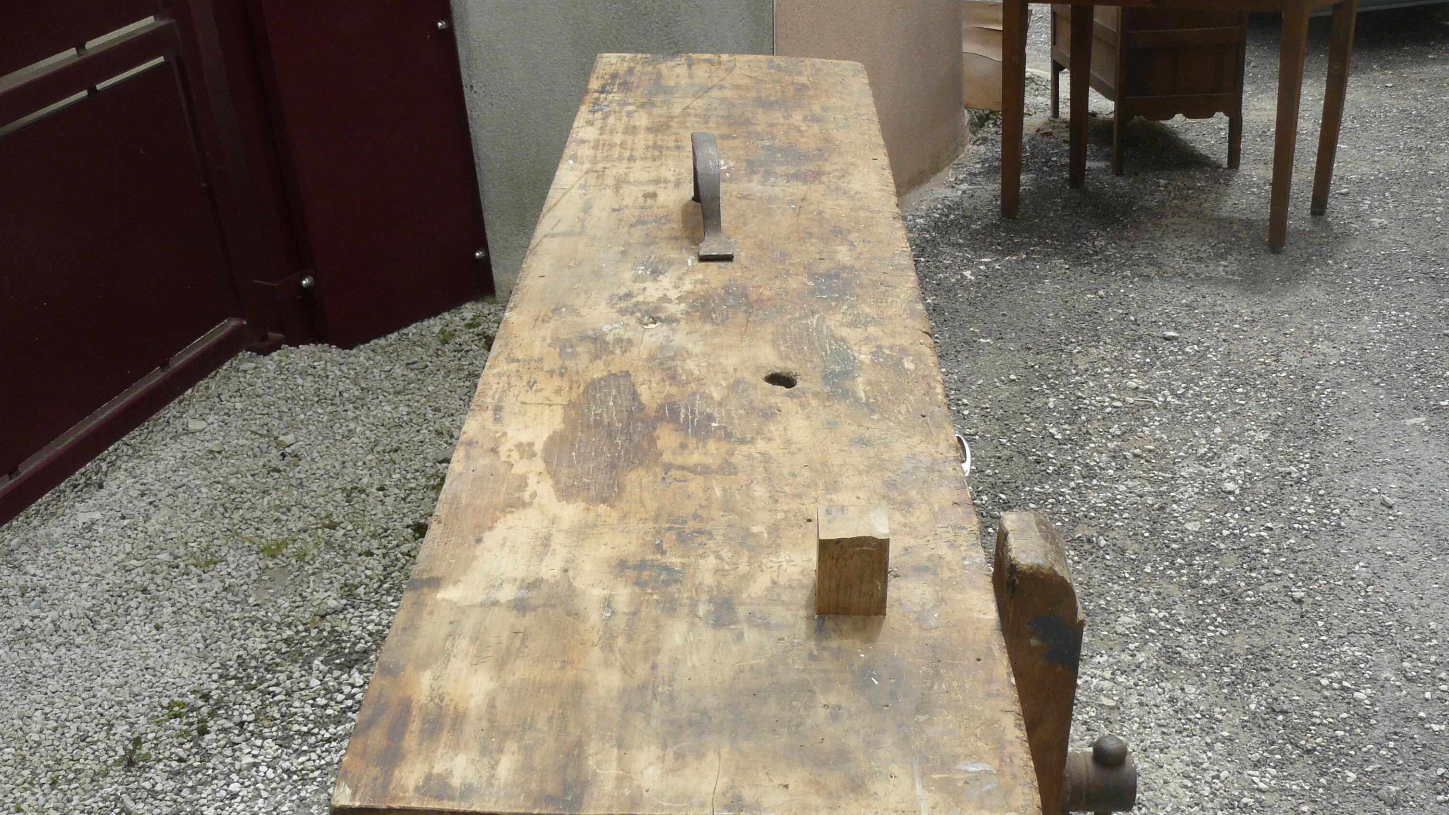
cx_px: 718
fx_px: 1537
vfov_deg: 29.6
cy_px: 475
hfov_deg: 50.5
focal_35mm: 40
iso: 100
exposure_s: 1/320
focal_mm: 6
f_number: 5.6
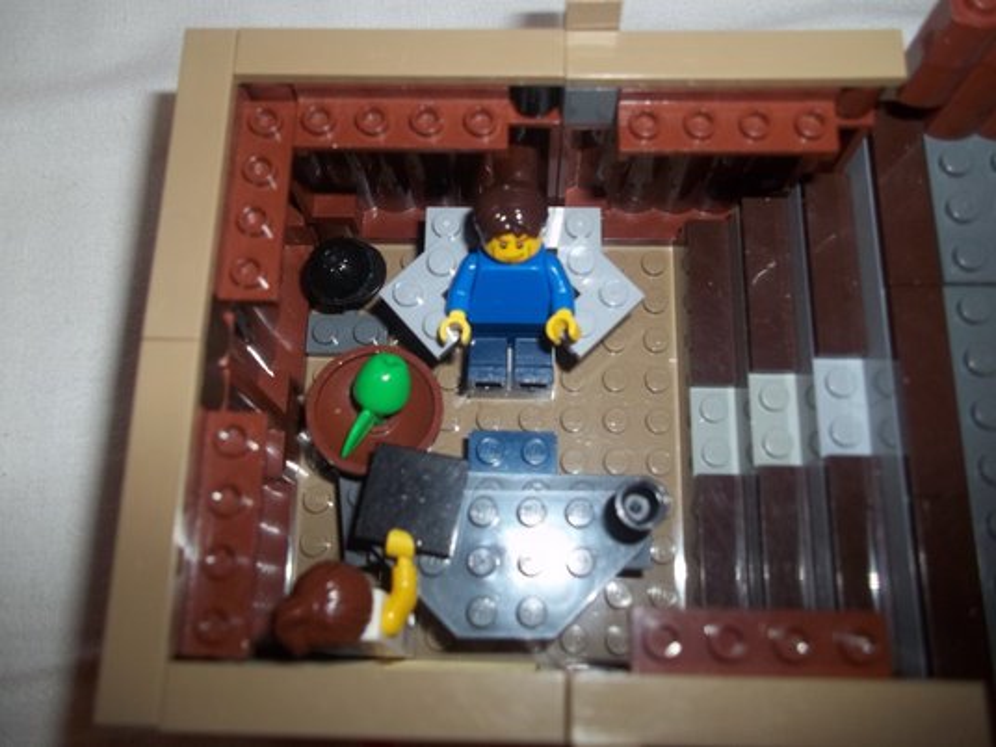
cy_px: 374
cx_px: 498
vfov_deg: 44.2
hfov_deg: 56.8
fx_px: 921
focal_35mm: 32
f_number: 2.9
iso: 64
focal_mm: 5.7
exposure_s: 1/30
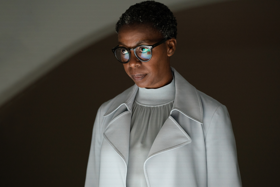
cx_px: 140
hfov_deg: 15.2
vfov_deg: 10.2
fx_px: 1050
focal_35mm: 135
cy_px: 94
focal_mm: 135
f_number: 2.8
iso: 4000
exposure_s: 1/500
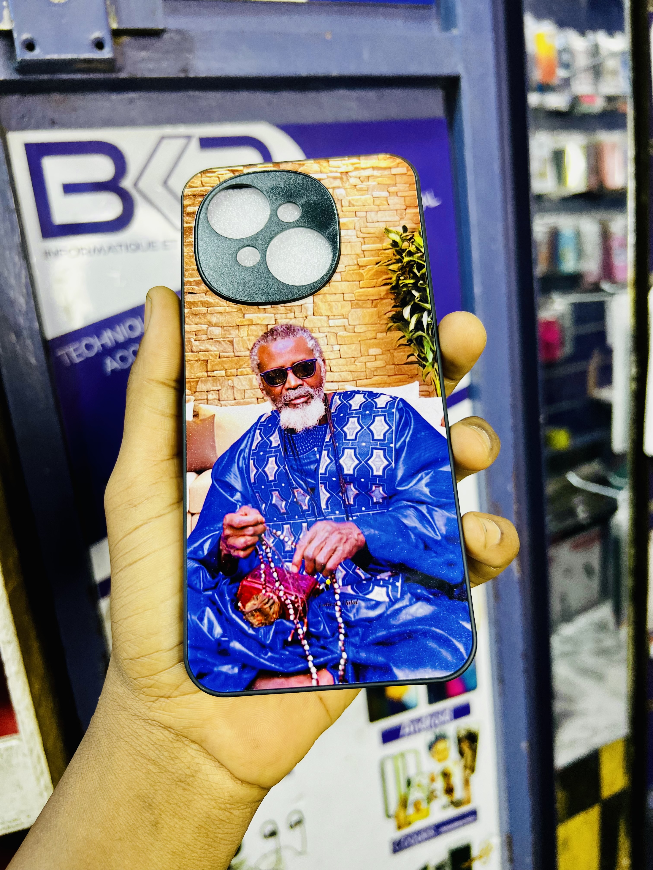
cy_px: 435
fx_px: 654
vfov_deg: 67.3
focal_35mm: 26
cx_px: 326
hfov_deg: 53.1
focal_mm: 5.7
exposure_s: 1/100
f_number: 1.5
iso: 125
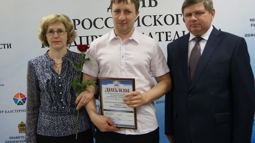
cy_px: 63
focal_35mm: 38
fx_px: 257
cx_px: 128
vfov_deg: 31.2
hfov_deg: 52.8
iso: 400
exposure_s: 1/15
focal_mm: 24
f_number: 4
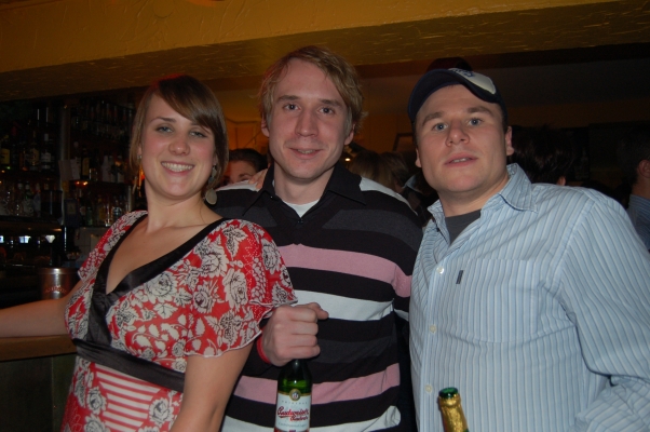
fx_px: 541
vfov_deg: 43.5
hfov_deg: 62.0
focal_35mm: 30
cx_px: 325
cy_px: 216
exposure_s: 1/60
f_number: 3.8
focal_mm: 20
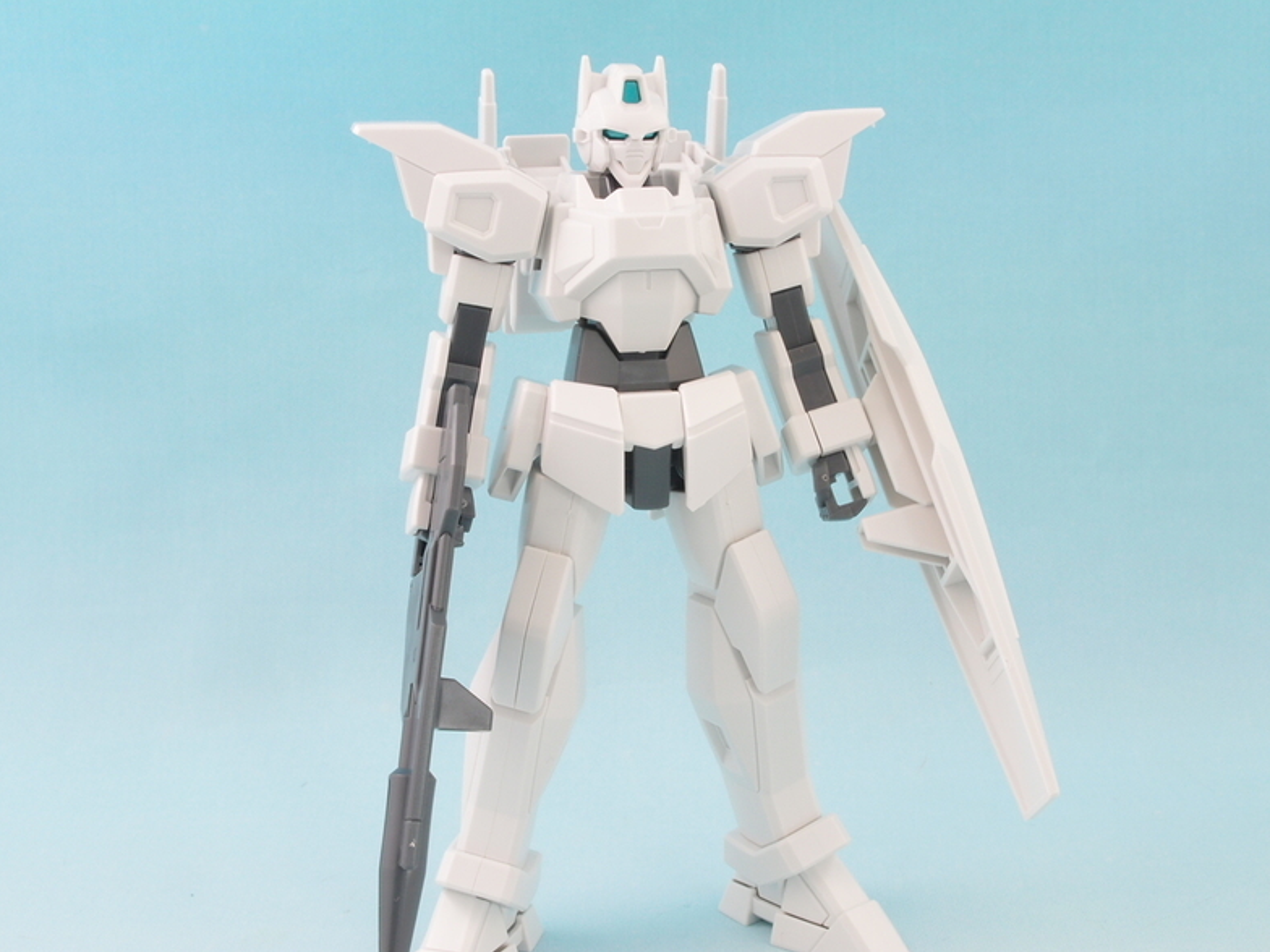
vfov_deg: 28.6
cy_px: 484
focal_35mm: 51
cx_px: 627
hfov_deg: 37.5
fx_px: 1871
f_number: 8
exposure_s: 1
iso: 100
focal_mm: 10.83
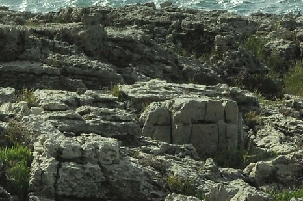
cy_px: -178
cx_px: 112
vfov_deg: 5.0
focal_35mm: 271
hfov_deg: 7.6
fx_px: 2273
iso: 200
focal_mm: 35
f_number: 13
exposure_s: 1/640
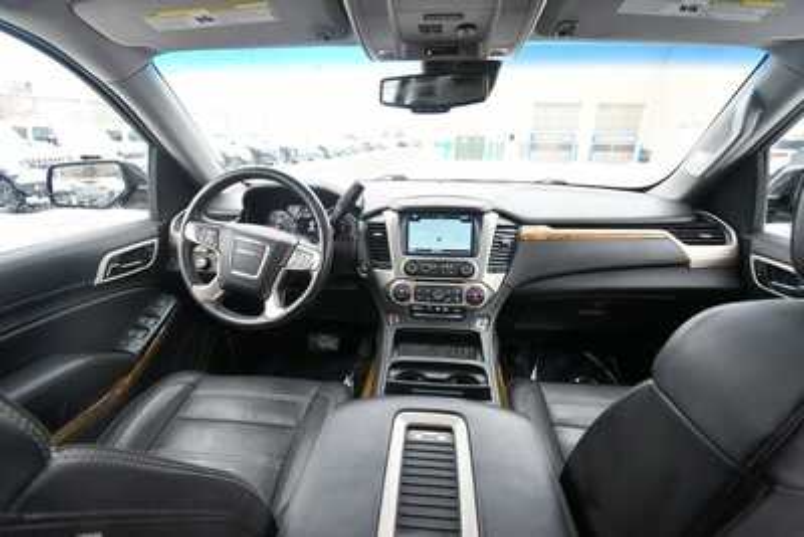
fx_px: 335
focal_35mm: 15
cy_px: 268
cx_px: 402
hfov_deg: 100.4
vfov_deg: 77.4
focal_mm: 10
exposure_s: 1/200
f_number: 4.5
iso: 800
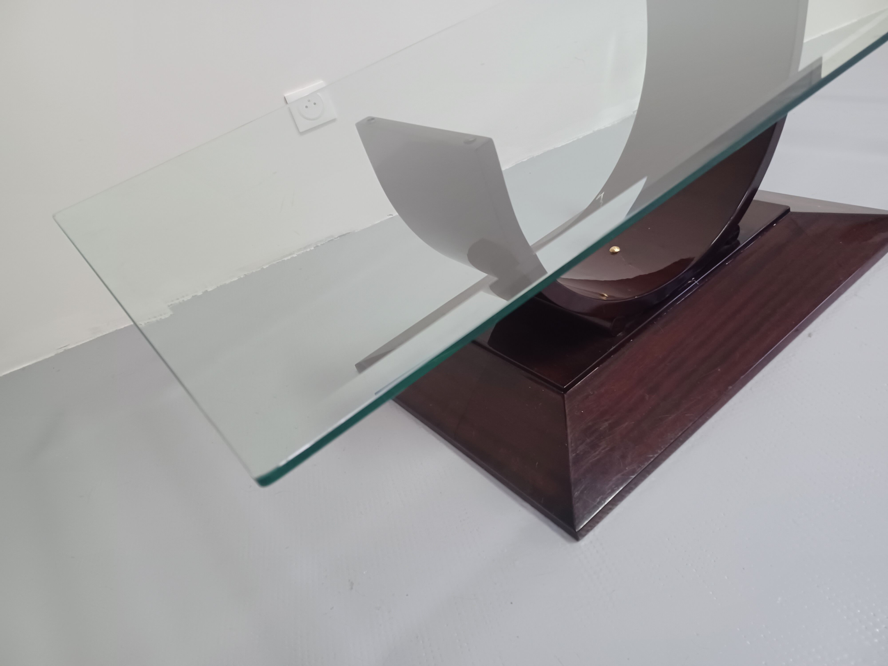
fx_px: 641
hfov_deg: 69.4
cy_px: 333
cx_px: 444
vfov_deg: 54.9
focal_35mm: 25
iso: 500
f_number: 1.8
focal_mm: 4.6
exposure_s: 1/25
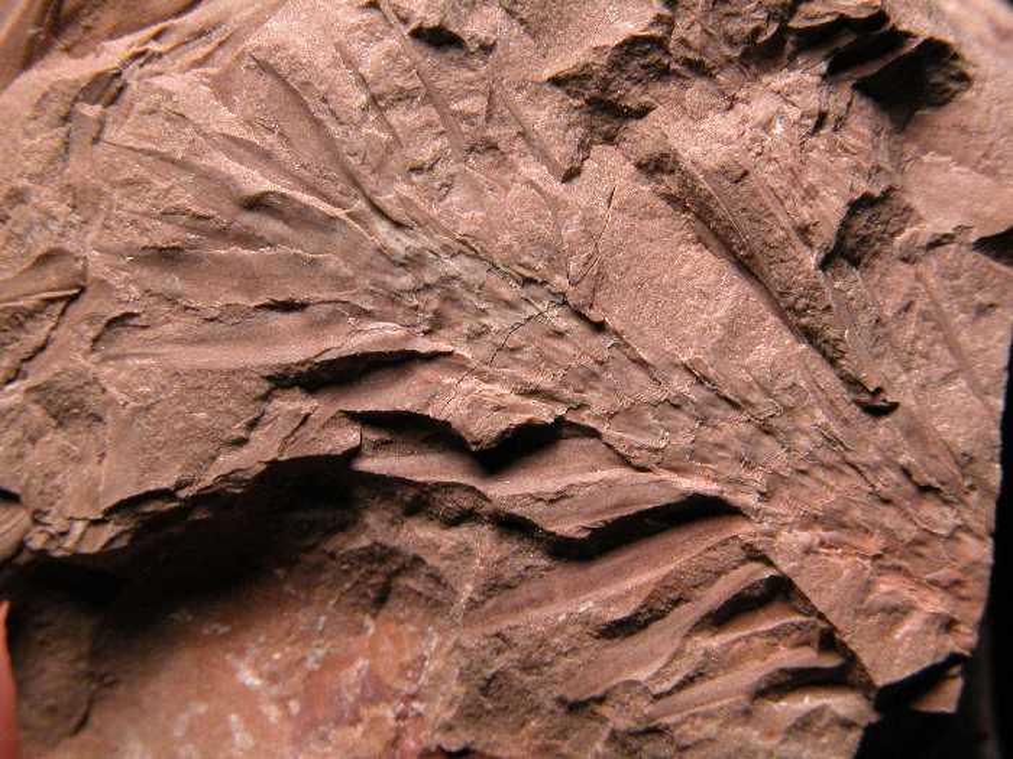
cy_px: 380
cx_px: 506
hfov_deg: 19.6
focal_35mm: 100
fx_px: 2926
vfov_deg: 14.8
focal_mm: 25.4
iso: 200
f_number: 7.3
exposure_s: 1/381
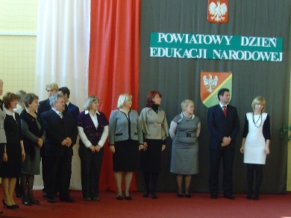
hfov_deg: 30.0
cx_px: 91
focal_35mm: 64
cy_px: 148
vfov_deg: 22.8
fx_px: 538
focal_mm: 6.6
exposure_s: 1/45
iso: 160
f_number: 3.5
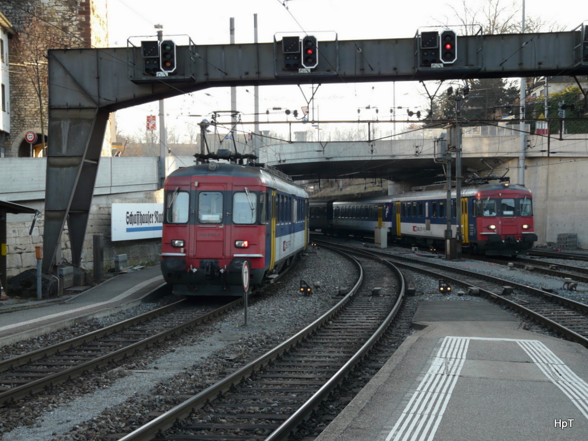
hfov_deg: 34.9
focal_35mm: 55
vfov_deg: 26.6
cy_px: 220
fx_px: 934
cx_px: 294
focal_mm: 9
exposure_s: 1/125
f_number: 3.6
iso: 100
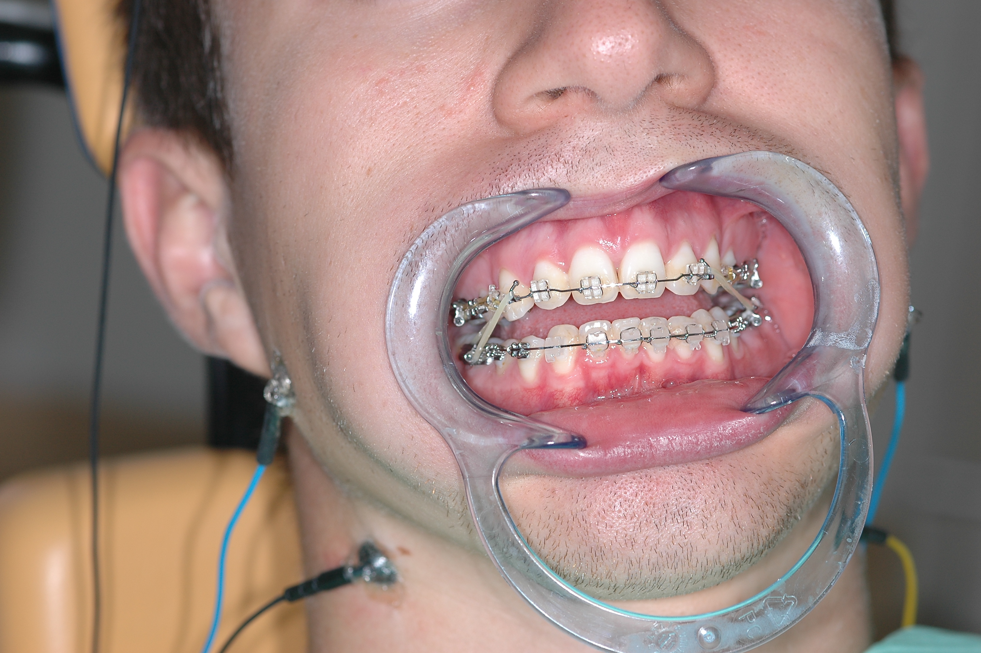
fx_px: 4288
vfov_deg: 8.7
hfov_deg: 13.1
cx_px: 490
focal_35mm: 158
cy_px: 326
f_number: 6.3
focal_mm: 105
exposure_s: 1/320
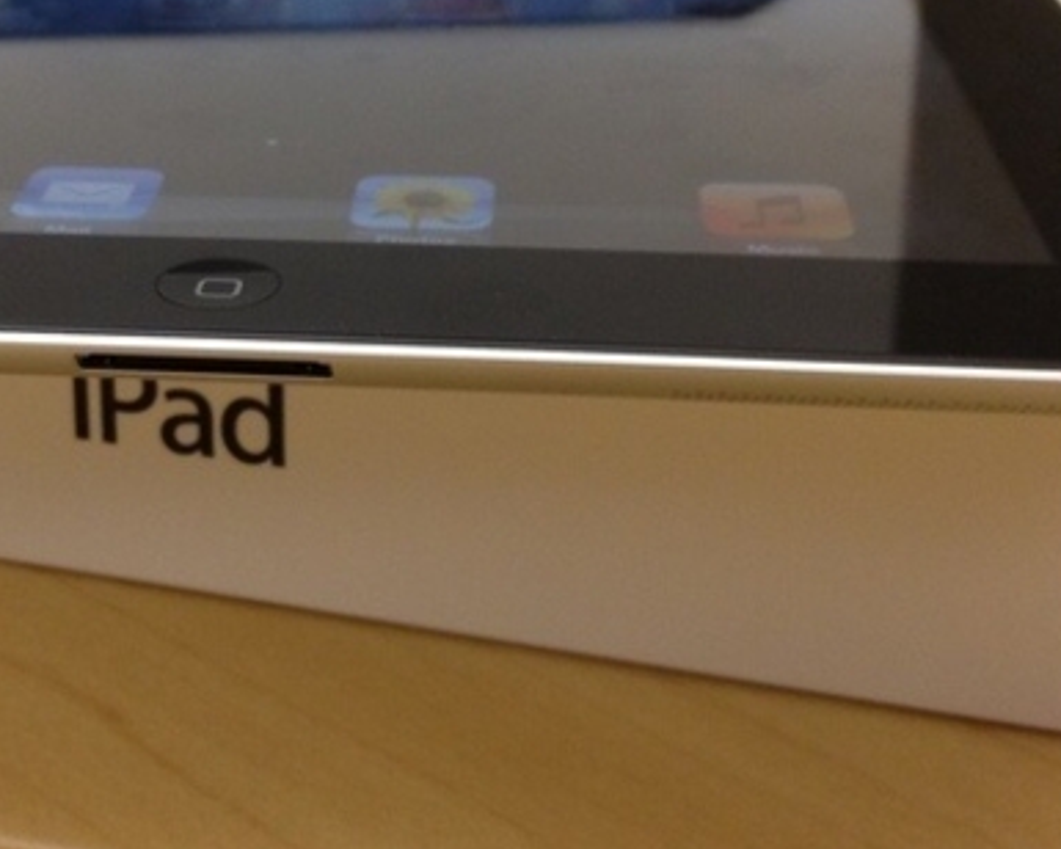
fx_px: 2230
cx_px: 280
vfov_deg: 21.2
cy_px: 130
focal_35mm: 71
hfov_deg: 26.5
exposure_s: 1/20
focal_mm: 4.28
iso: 100
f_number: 2.4
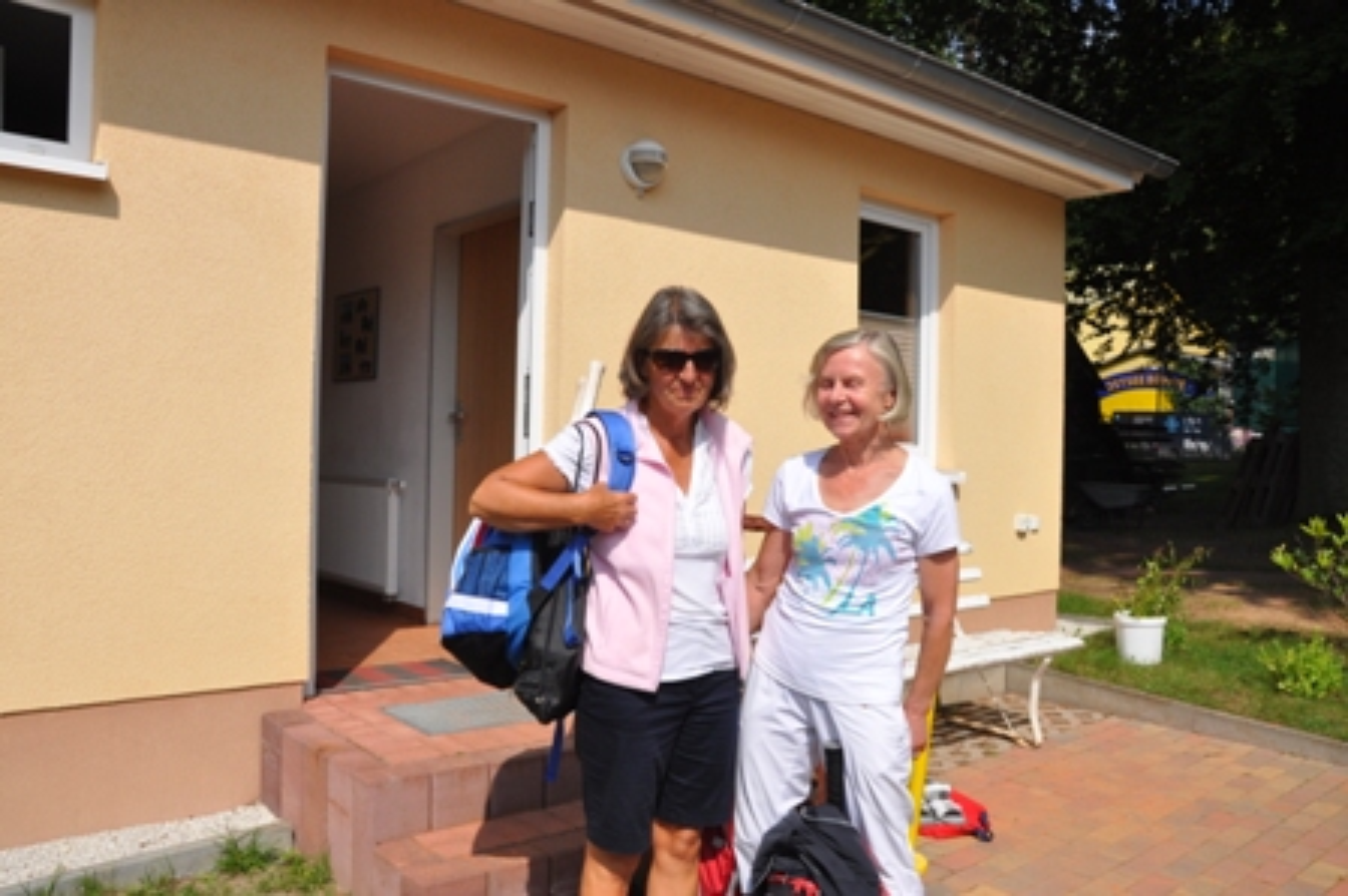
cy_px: 448
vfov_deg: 47.9
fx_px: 1010
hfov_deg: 67.4
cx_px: 674
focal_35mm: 27
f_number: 8
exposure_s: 1/2000
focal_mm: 18
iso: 400
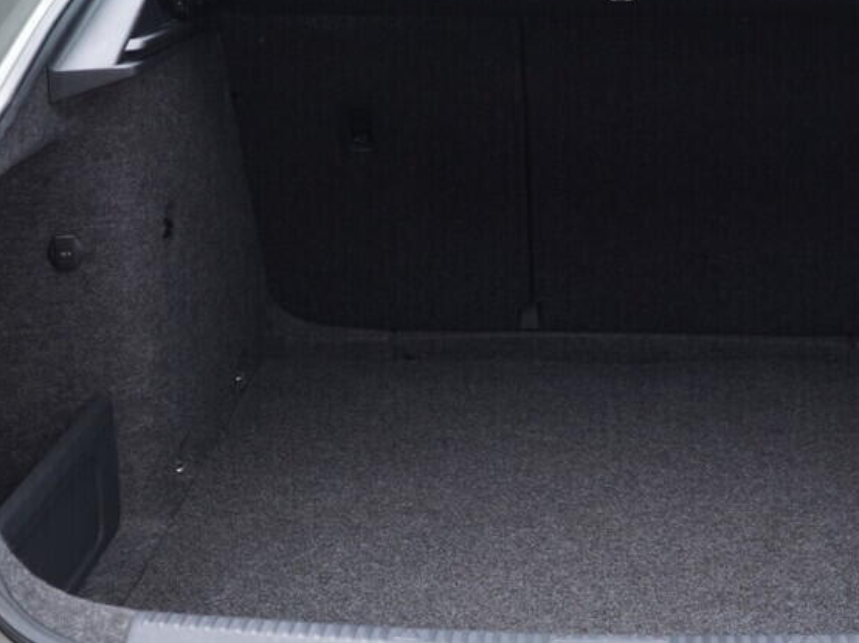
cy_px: 211
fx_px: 1587
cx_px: 614
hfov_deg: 29.9
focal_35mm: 64
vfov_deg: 22.8
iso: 400
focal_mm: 24
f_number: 2.8
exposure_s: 1/40
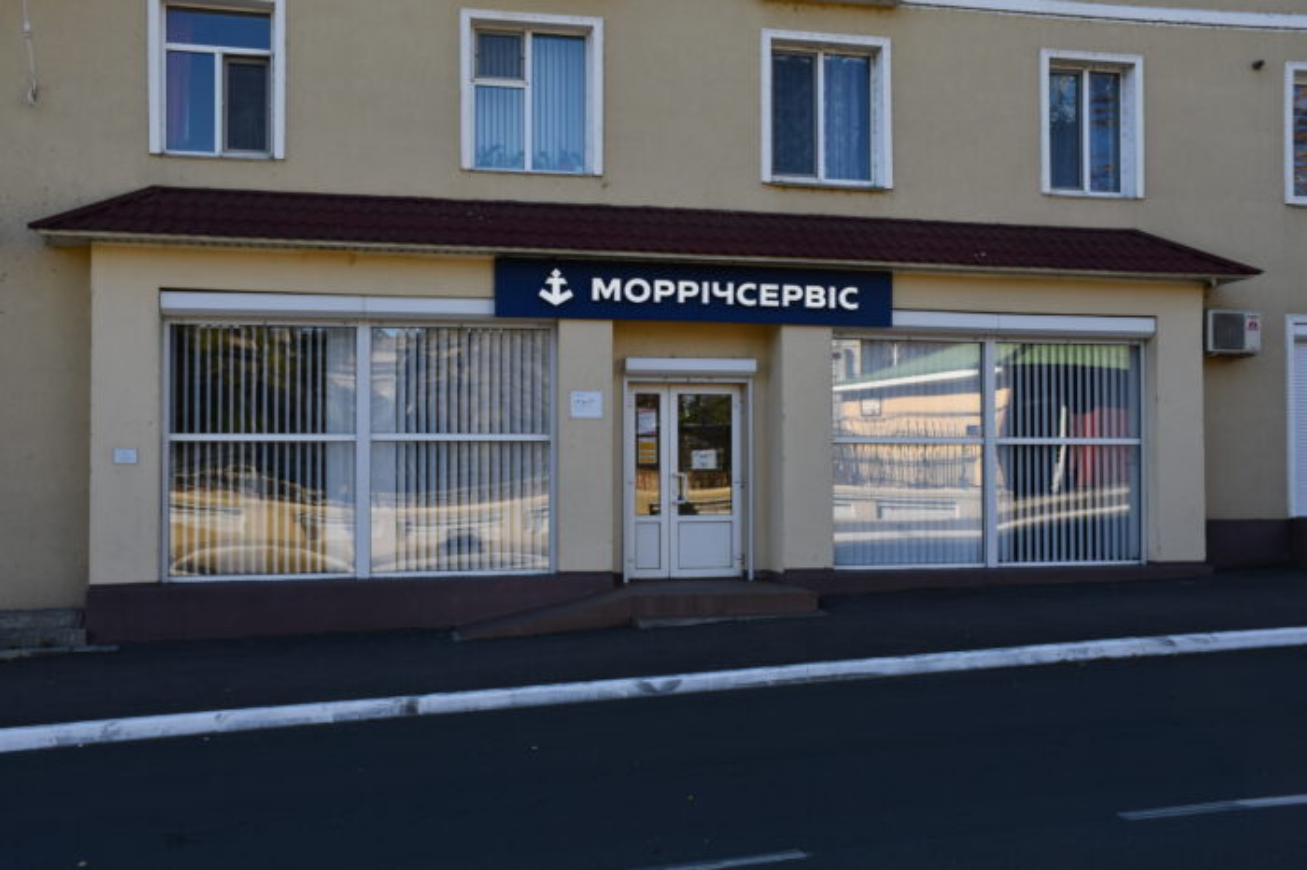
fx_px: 1306
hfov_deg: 53.2
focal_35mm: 36
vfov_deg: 36.8
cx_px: 654
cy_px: 435
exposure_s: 1/250
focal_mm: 24
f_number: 8
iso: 200
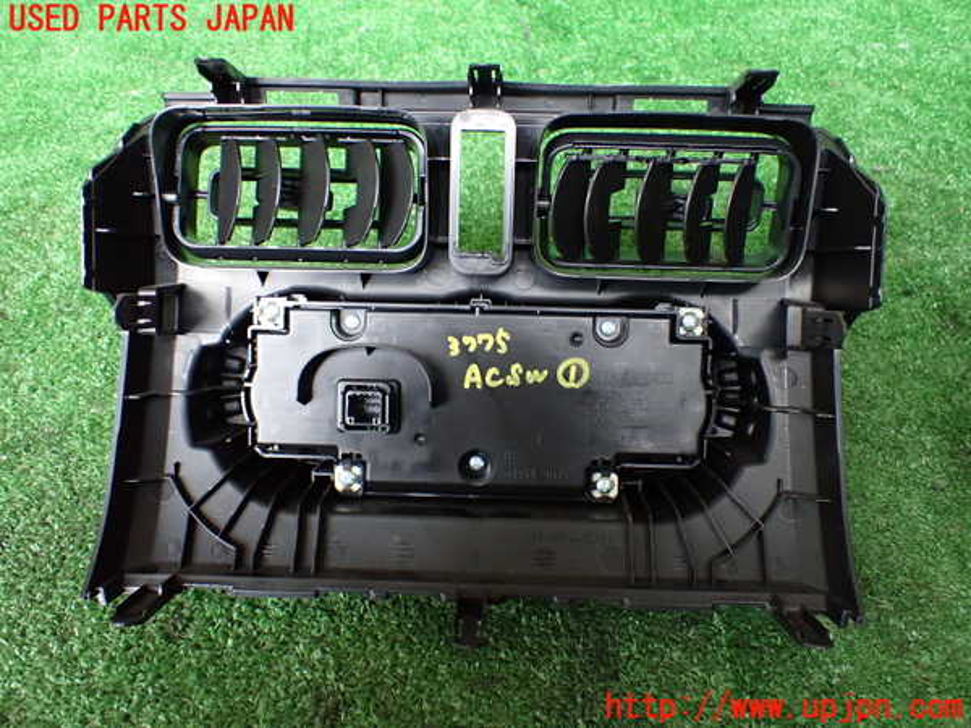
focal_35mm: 30
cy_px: 364
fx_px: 842
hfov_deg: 60.0
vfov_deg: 46.8
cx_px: 486
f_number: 2.3
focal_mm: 5.4
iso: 800
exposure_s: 1/60
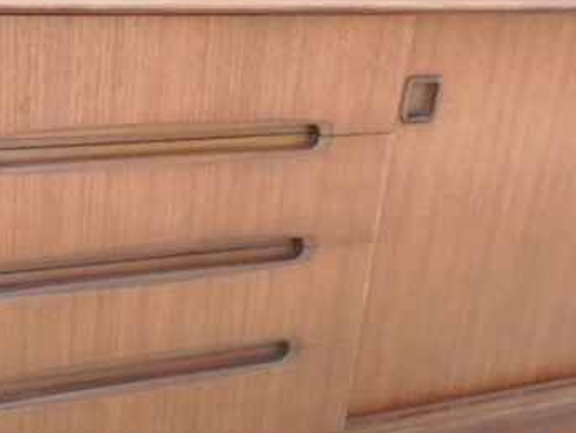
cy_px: 350
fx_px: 1132
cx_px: 150
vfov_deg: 21.4
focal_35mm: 68
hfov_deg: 28.2
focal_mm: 4
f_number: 3.5
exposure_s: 1/200
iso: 160
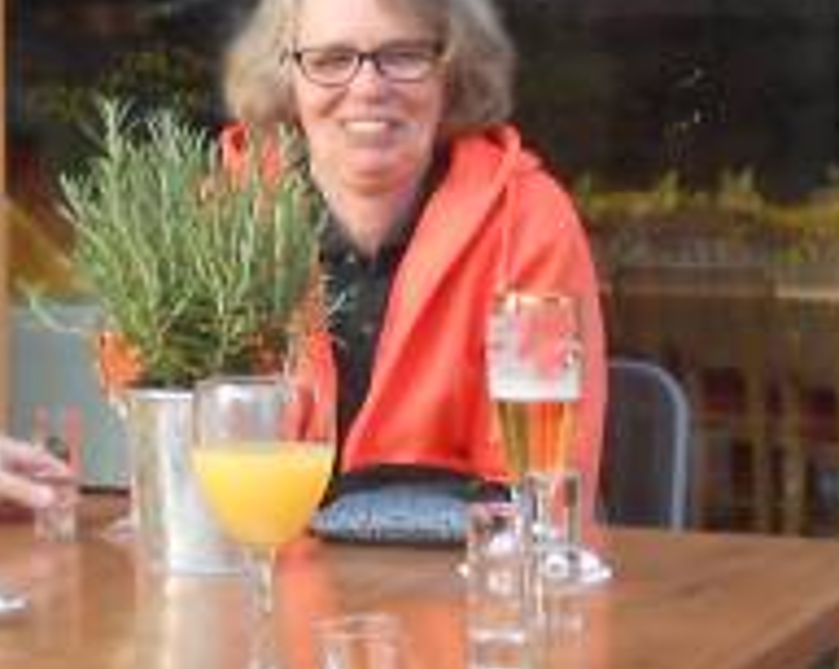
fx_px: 2628
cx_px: -738
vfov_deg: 14.5
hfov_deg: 15.3
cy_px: 315
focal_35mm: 106
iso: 80
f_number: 3.5
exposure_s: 1/50
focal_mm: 4.6
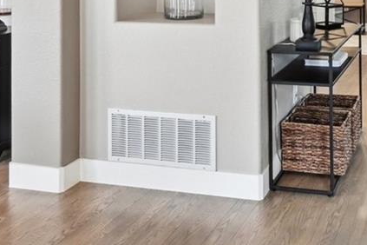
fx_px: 540
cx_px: 306
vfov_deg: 23.3
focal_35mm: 53
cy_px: -50
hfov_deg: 36.0
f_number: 11
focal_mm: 14
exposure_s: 1/4
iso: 400
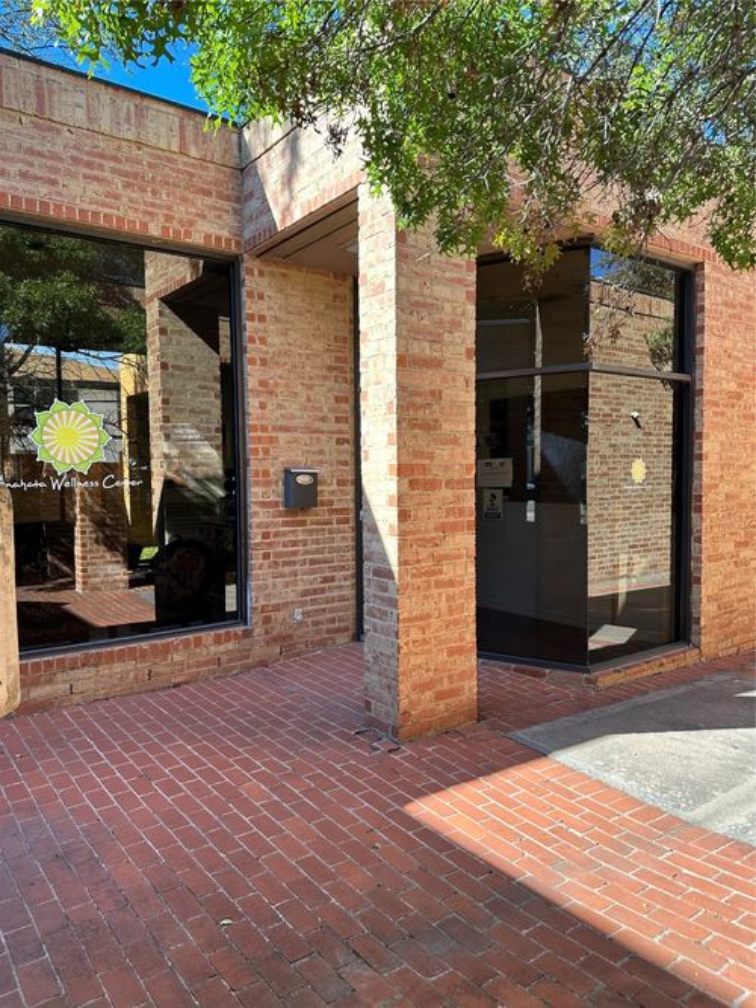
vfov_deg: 71.6
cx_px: 378
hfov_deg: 56.8
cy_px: 504
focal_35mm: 24
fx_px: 699
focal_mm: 6.86
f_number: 1.78
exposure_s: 1/469
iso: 80
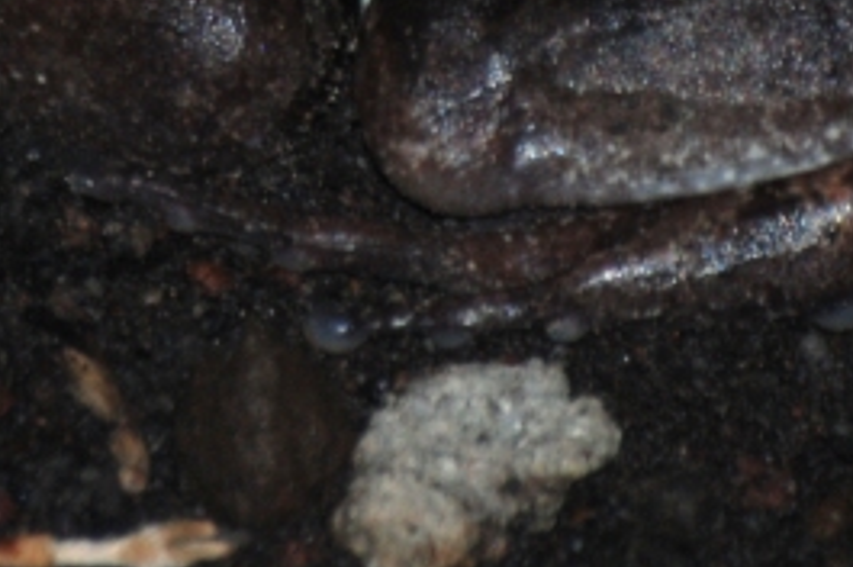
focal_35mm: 1743
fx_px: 41248
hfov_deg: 1.2
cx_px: 177
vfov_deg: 0.8
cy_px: -437
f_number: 5.6
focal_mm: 300
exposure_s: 1/60
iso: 400
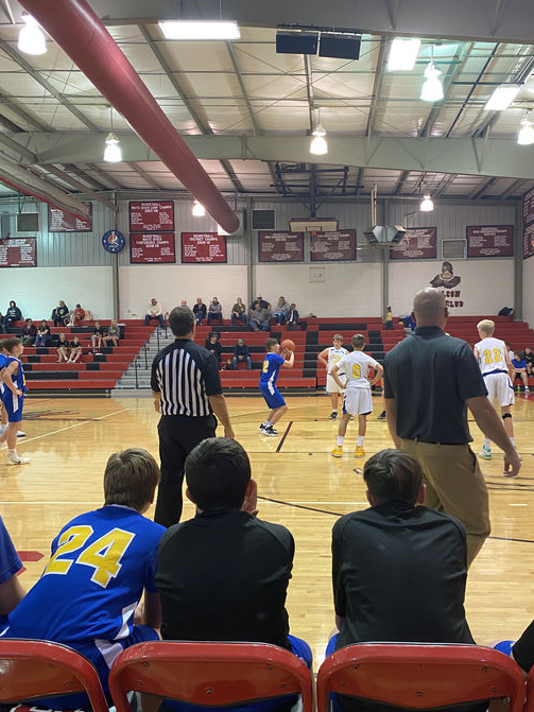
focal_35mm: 31
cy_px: 375
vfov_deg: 58.3
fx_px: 638
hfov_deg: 45.4
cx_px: 288
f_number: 1.8
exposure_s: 1/60
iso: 125
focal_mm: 4.25
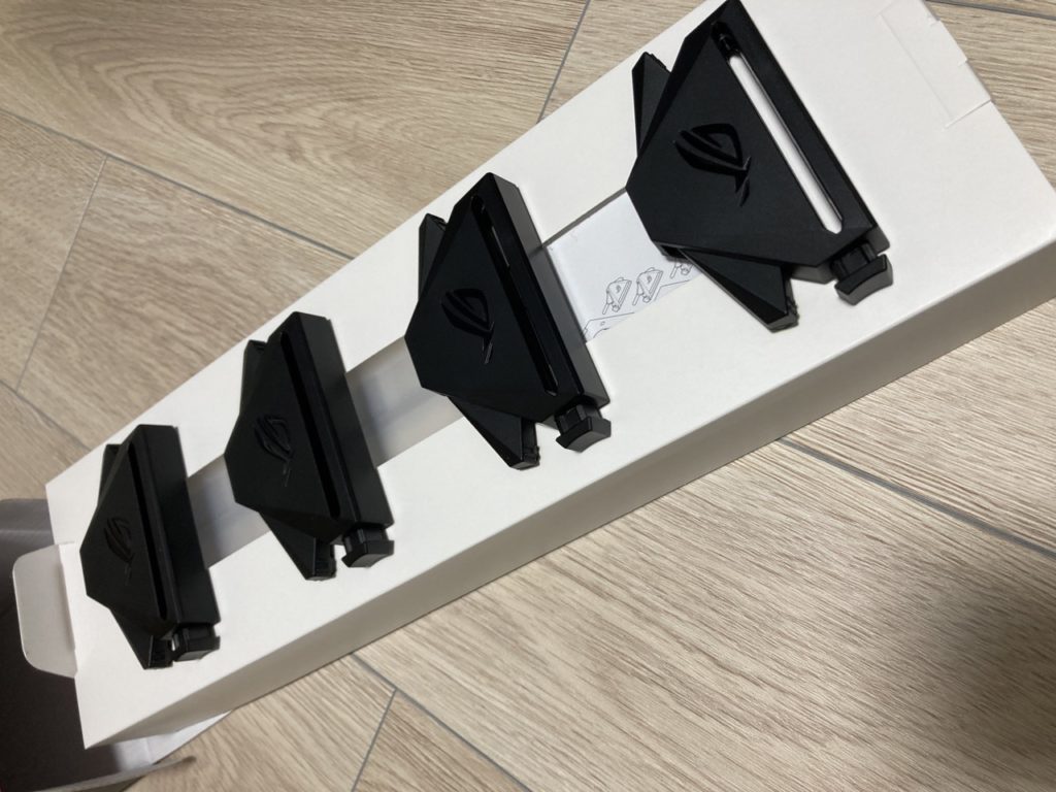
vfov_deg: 49.7
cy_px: 396
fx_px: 854
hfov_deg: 63.4
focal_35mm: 28
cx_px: 528
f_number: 1.8
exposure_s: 1/60
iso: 100
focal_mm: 3.99
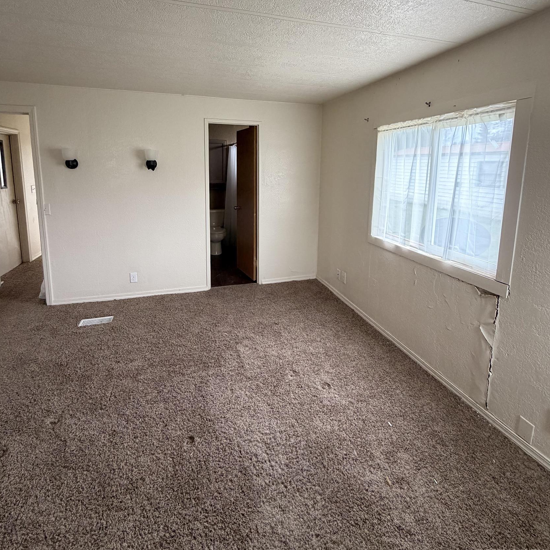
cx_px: 269
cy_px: 209
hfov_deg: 84.0
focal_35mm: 17
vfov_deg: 82.5
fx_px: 306
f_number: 2.2
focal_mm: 2.22
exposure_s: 1/121
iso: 250
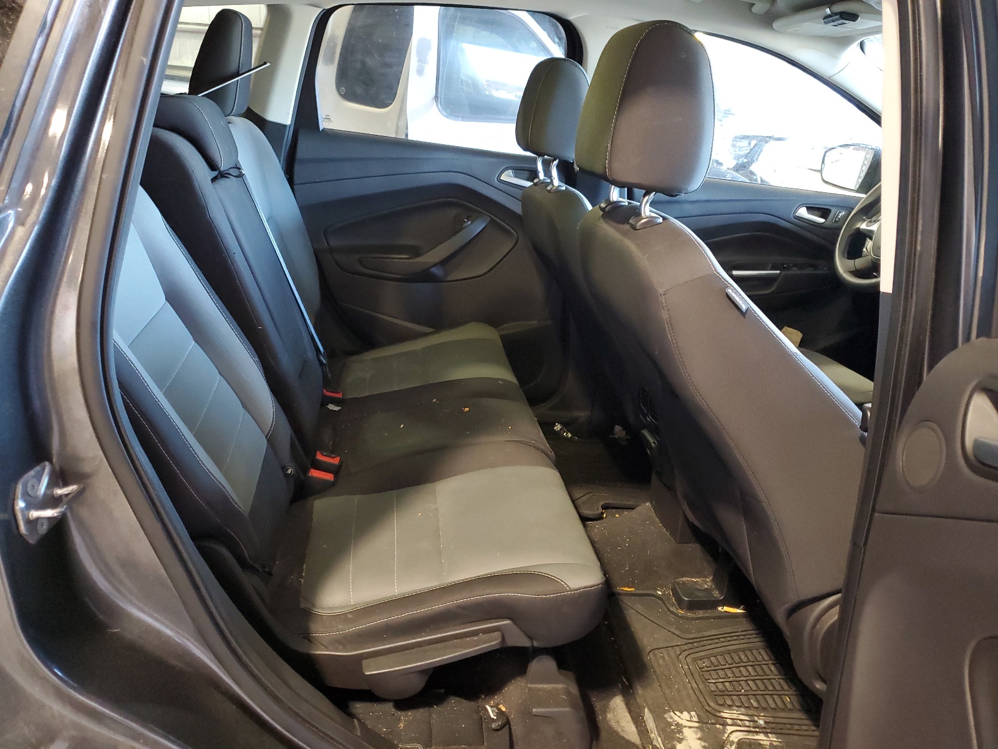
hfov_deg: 67.3
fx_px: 750
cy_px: 374
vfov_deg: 53.1
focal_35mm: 26
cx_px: 499
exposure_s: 1/24
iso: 312
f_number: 1.5
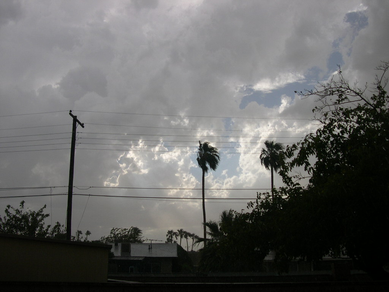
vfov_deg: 37.7
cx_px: 194
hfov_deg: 49.0
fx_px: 427
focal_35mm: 38
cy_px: 146
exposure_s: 1/319
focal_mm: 8
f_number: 7.6
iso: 100
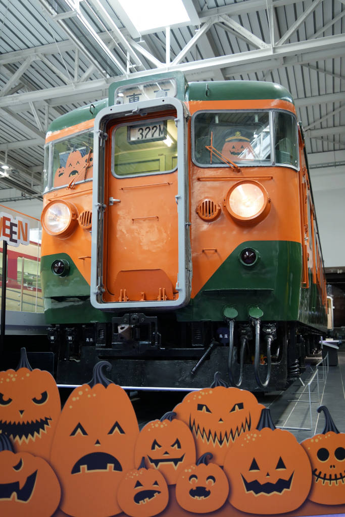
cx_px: 172
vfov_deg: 58.7
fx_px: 460
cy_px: 258
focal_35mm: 32
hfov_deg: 41.1
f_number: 3.2
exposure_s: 1/160
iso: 1600
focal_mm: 32
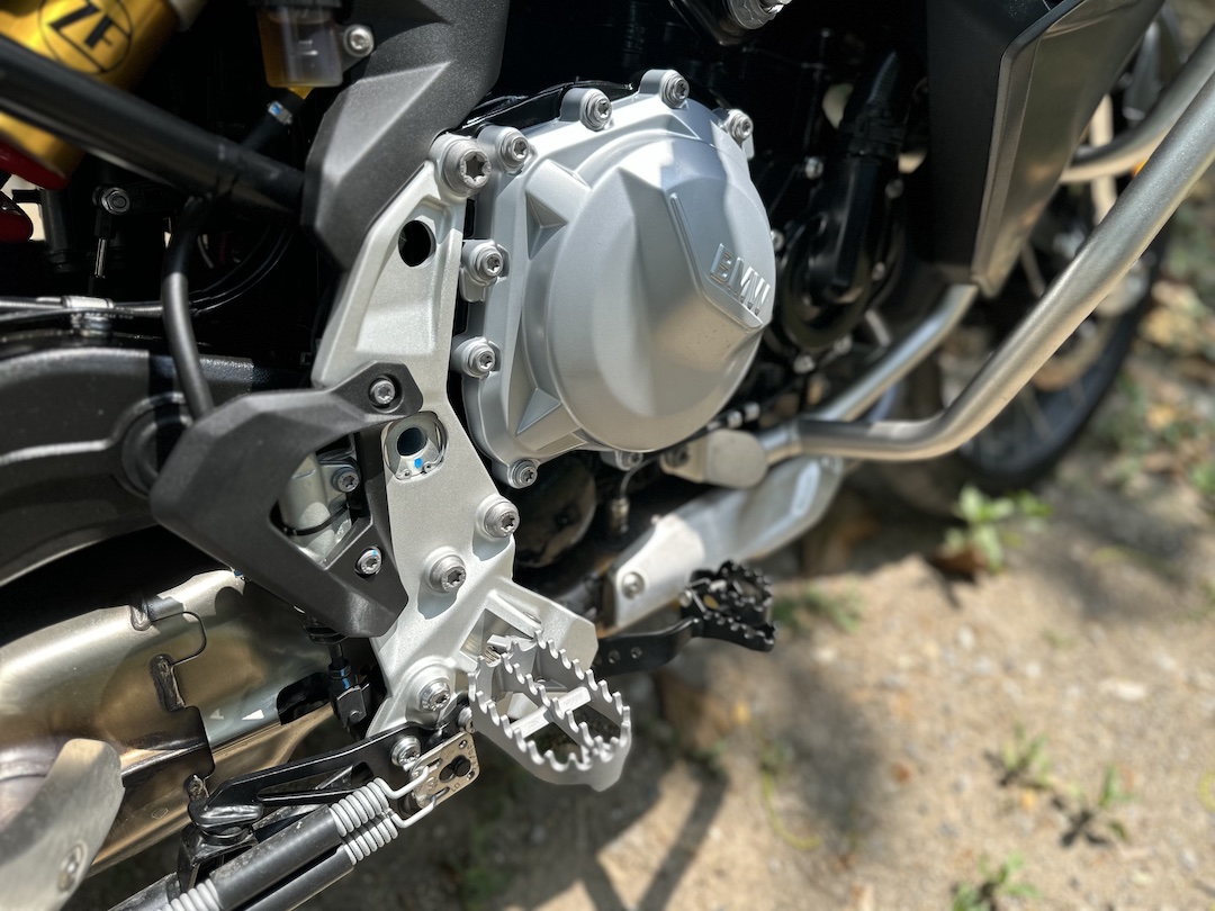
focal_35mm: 24
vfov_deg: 56.8
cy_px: 456
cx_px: 608
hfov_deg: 71.6
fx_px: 842
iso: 80
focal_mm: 6.86
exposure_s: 1/1562
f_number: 1.78
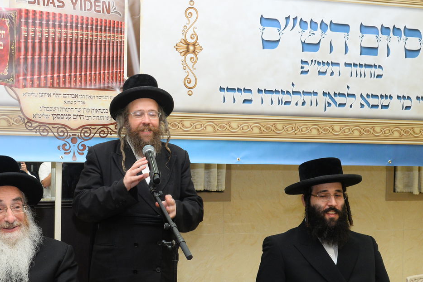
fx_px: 564
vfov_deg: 27.9
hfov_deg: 40.6
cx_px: 139
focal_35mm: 48
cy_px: 188
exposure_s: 1/100
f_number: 7.1
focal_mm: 32
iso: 2000
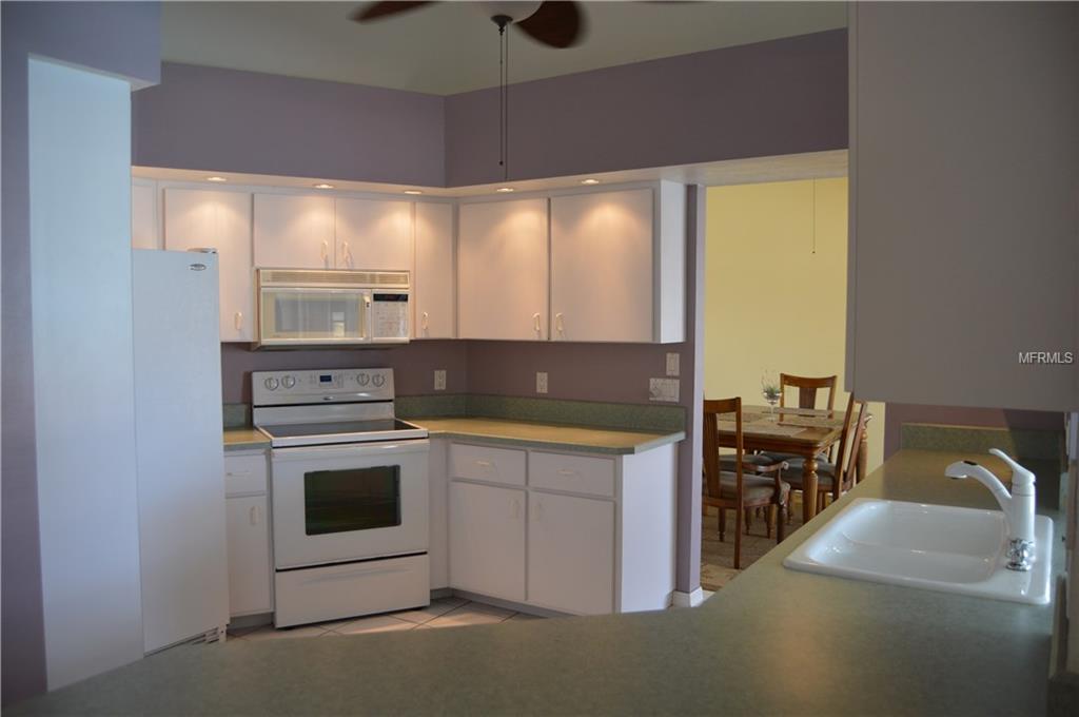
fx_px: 808
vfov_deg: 47.8
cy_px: 358
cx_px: 540
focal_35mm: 27
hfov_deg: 67.4
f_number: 4
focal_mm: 18
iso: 400
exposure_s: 1/60
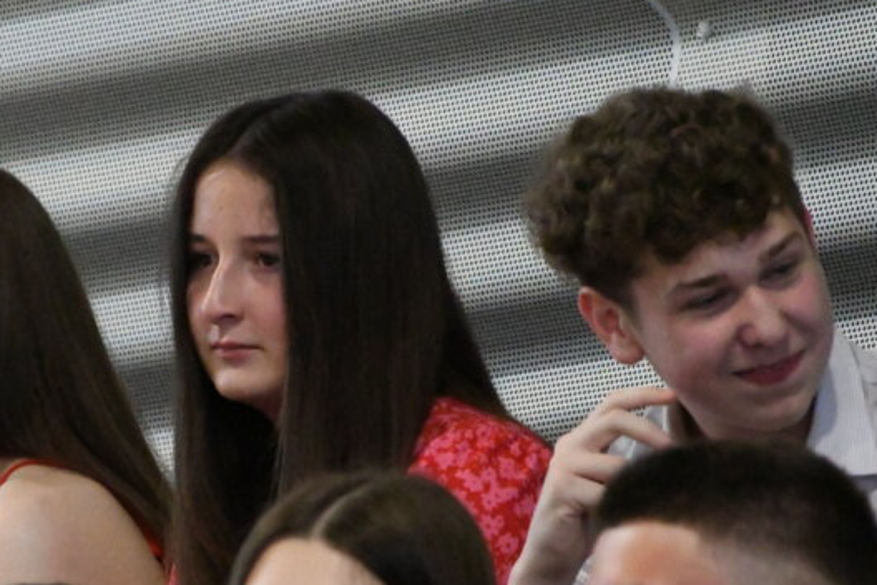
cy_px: 410
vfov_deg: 1.8
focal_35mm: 785
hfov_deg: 2.6
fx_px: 19122
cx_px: 224
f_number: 6.3
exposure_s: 1/500
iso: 20000
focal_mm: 270
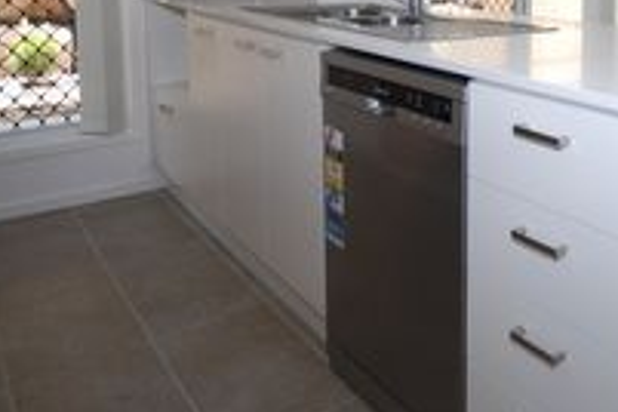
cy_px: 20
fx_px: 601
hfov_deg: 47.4
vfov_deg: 35.0
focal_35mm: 35
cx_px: 584
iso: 200
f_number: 4.5
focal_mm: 10
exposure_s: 1/80
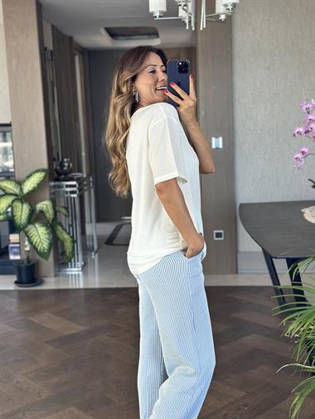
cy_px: 210
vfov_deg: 39.6
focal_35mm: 48
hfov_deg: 30.3
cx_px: 158
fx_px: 582
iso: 100
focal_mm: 6.86
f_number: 1.78
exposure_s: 1/121
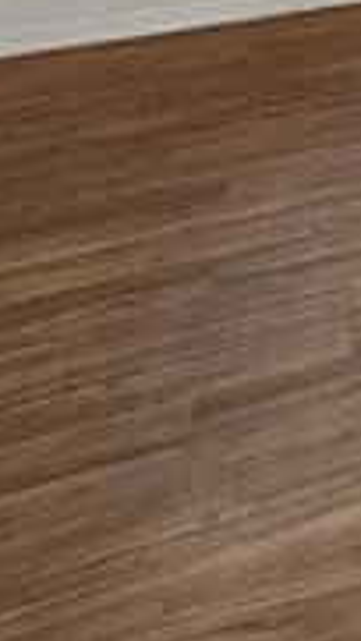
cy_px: -390
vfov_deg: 25.9
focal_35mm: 50
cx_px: 616
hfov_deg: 19.2
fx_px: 850
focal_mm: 2.2
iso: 50
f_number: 2.2
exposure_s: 1/60
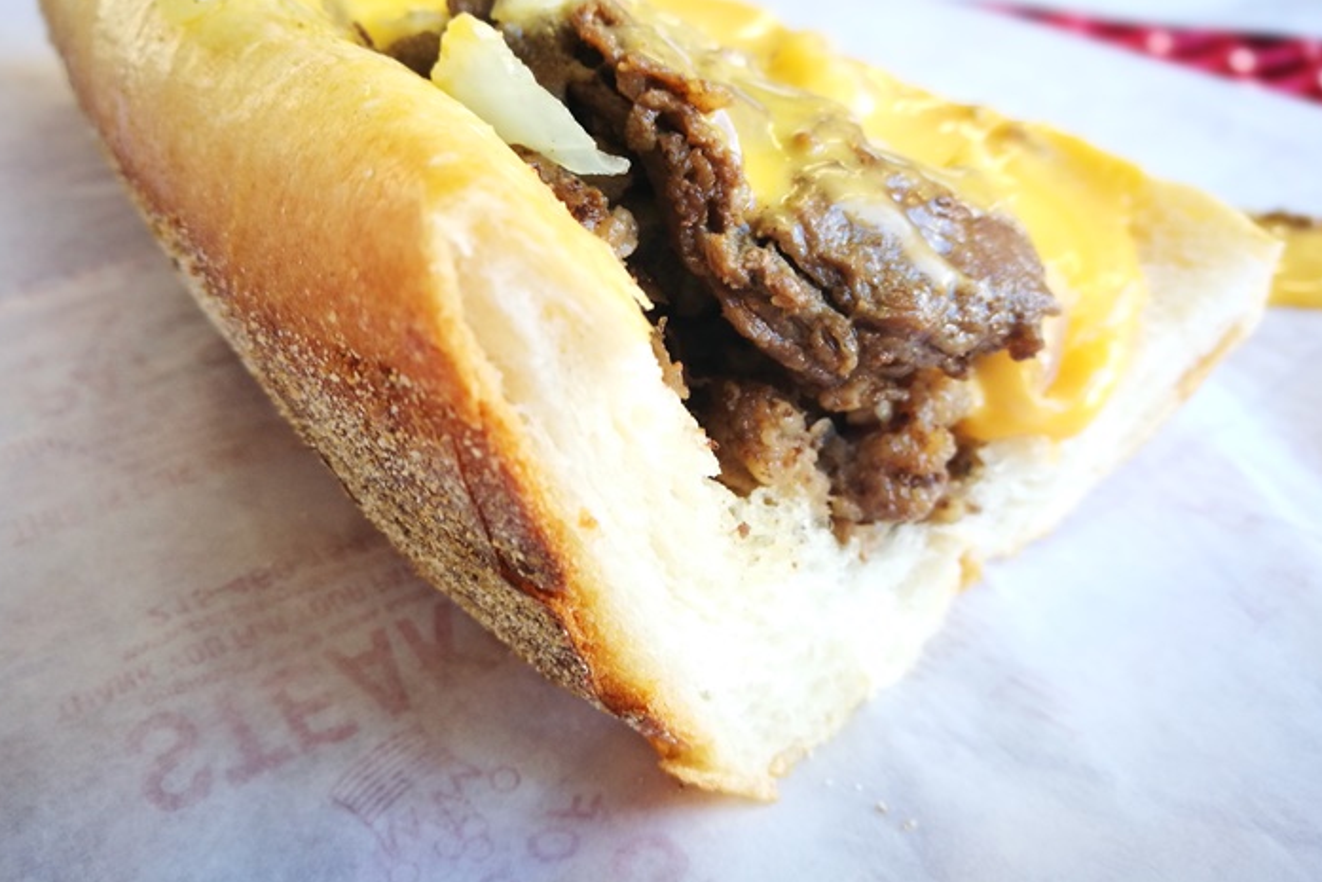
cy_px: 379
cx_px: 647
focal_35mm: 29
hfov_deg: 63.6
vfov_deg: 44.9
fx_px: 1065
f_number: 4
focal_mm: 4.5
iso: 160
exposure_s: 1/40
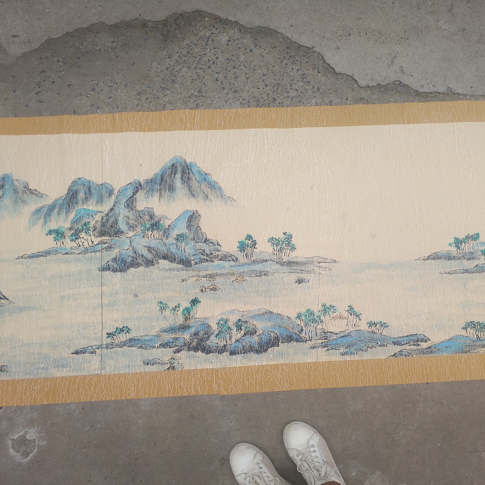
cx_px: 301
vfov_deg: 60.9
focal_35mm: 26
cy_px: 242
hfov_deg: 60.2
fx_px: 412
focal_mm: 3.79
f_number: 2
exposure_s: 1/134
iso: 50
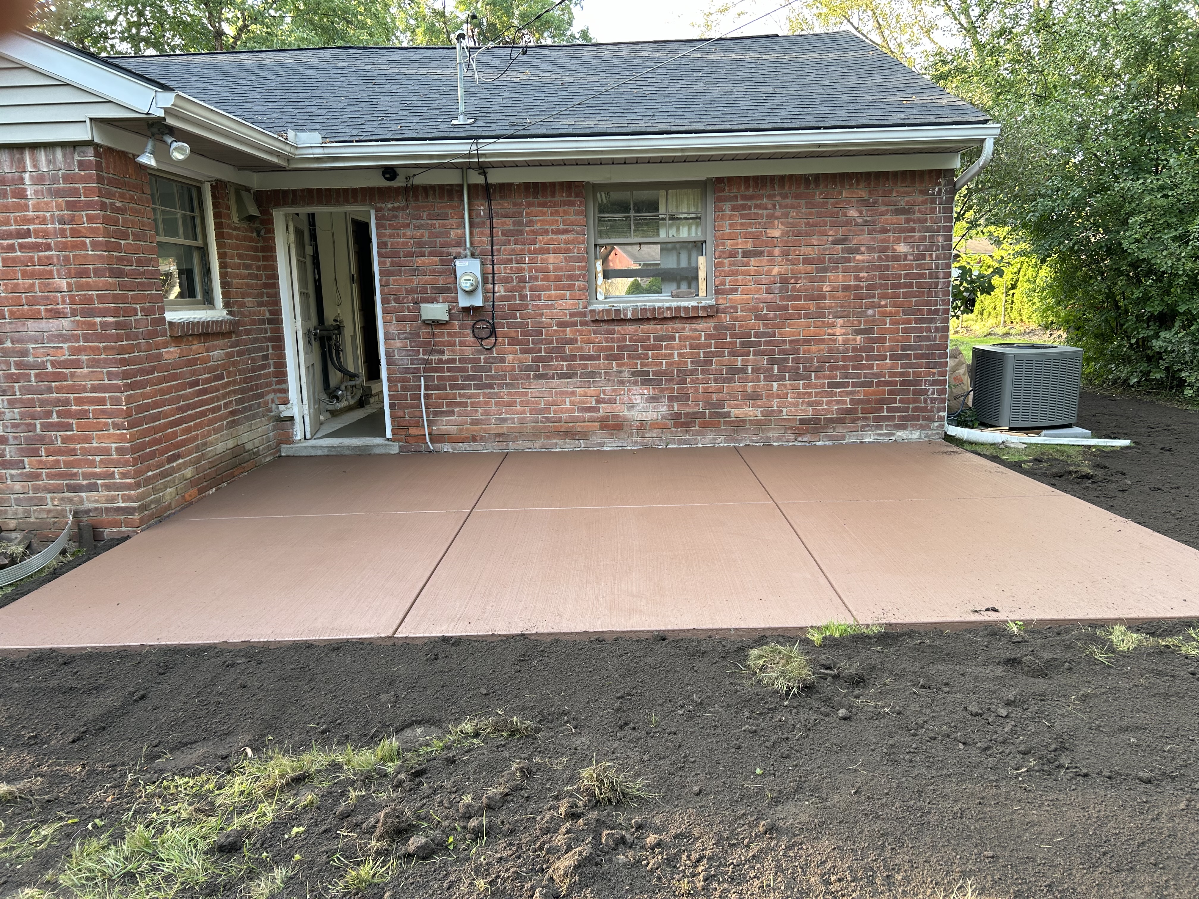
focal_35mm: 26
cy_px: 450
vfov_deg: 53.1
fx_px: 901
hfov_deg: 67.3
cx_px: 600
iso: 50
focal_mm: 5.7
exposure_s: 1/121
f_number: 1.5
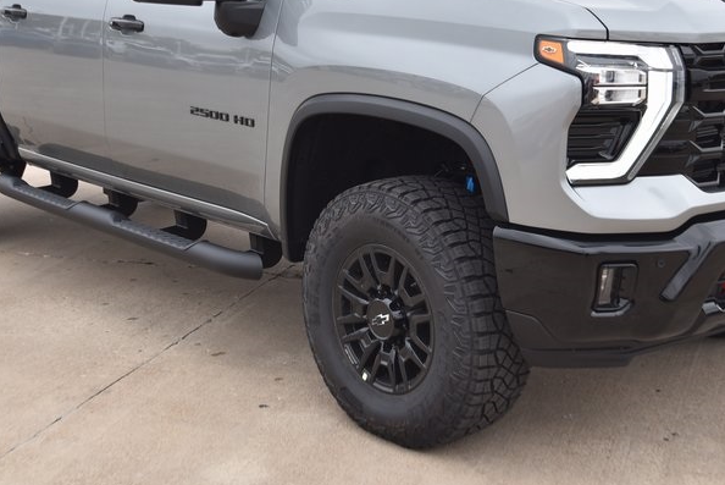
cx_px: 385
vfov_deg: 21.8
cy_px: 128
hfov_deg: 32.3
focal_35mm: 62
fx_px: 1249
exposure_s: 1/100
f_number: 4.5
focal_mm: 24
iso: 160
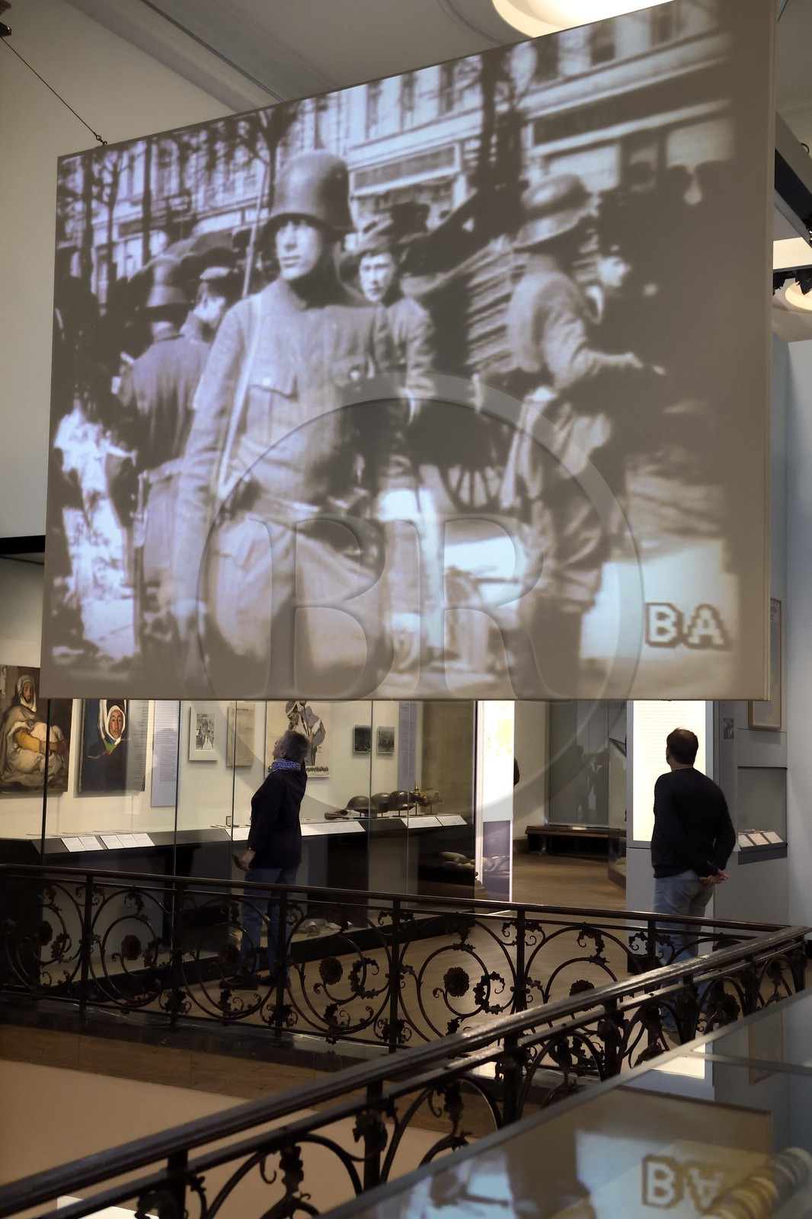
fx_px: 1422
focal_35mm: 42
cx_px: 406
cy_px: 610
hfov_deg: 31.9
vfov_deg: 46.4
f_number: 5
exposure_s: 1/50
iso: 3200
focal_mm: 42
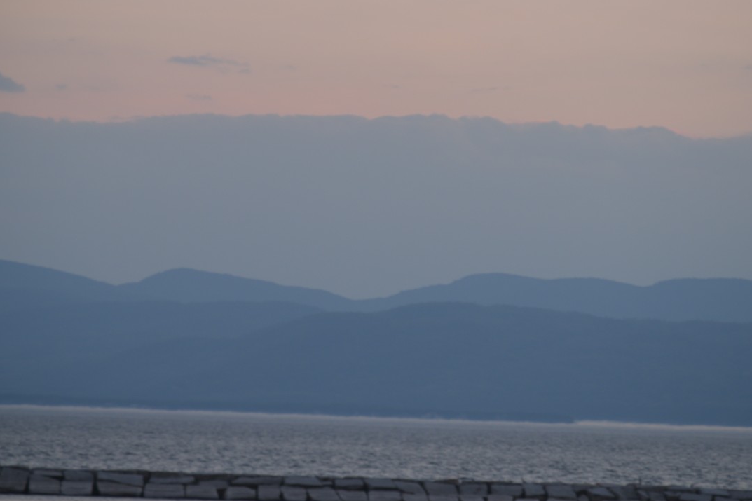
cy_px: 251
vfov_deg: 4.5
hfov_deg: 6.8
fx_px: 6307
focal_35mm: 302
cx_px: 377
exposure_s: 1/40
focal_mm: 200
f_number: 7.1
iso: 200
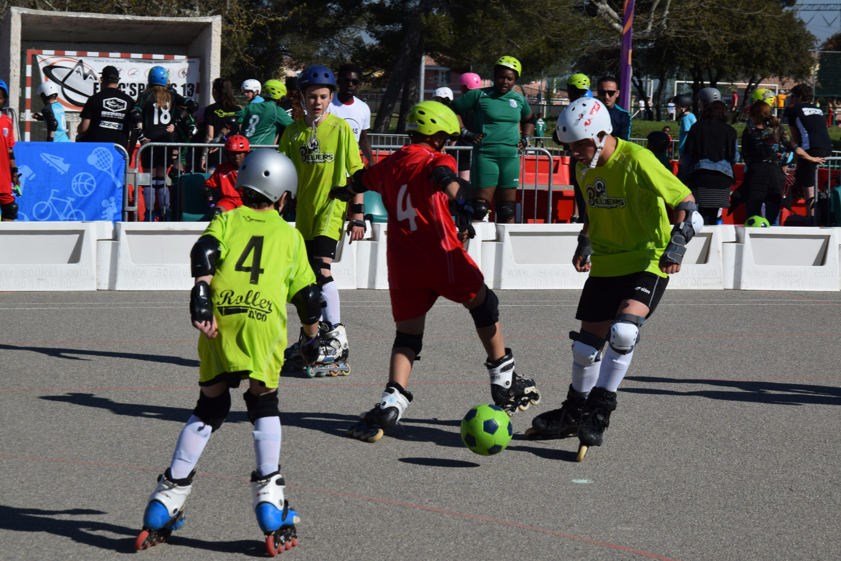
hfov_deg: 18.2
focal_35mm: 112
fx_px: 2628
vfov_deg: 12.2
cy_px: 280
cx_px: 420
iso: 200
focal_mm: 75
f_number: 11
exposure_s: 1/500
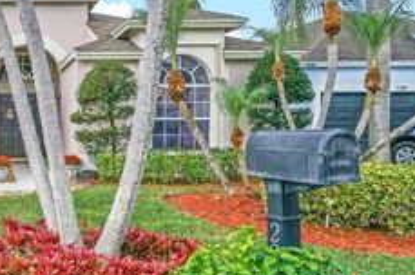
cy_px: 138
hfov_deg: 44.5
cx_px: -18
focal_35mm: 35
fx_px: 403
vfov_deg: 37.7
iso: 800
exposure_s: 1/800
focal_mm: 16
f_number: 11
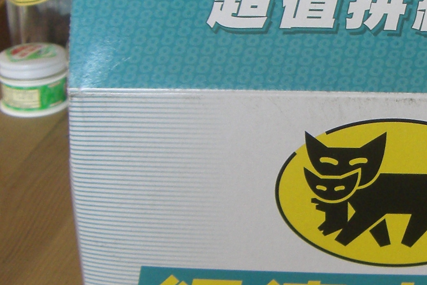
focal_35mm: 97
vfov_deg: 14.1
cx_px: 398
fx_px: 1150
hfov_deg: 20.5
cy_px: 114
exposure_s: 1/100
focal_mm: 6.2
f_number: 2.7
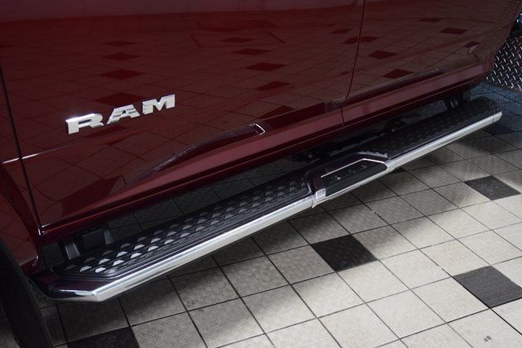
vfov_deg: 30.9
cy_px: 174
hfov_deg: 45.0
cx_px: 261
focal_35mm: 44
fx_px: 631
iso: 1600
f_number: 3.8
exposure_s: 1/60
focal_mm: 29
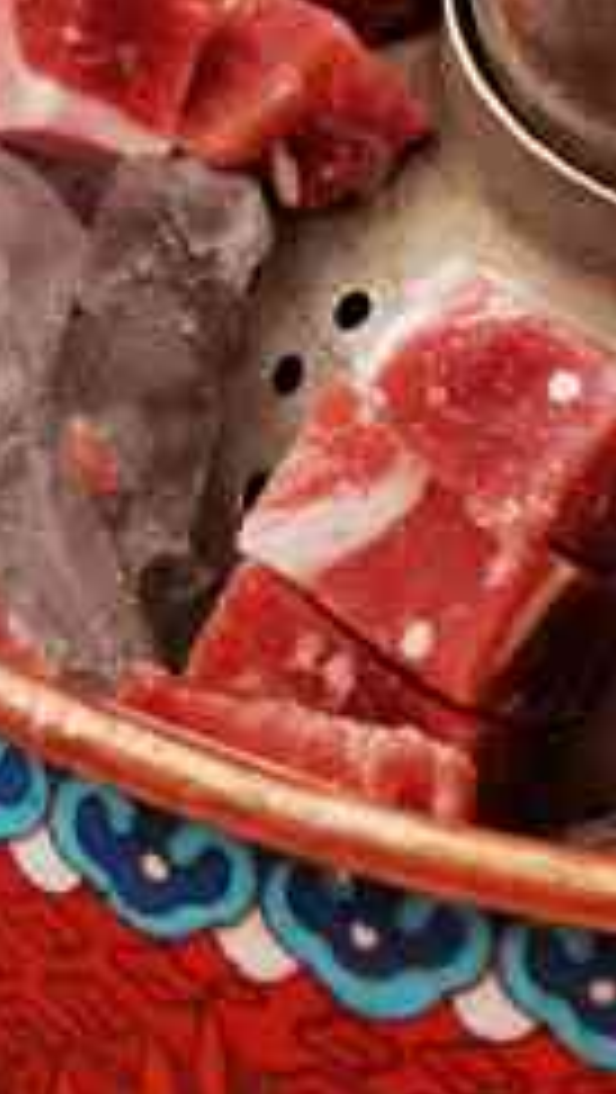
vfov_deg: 18.3
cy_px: -70
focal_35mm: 113
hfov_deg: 10.5
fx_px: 3276
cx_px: 827
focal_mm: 6.71
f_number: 1.9
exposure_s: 1/100
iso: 160
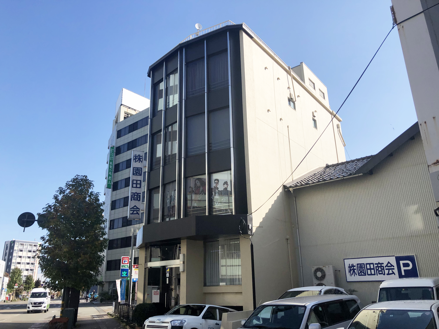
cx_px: 220
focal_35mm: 28
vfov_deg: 49.7
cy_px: 164
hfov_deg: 63.4
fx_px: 355
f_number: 1.8
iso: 20
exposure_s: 1/2857
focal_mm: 3.99
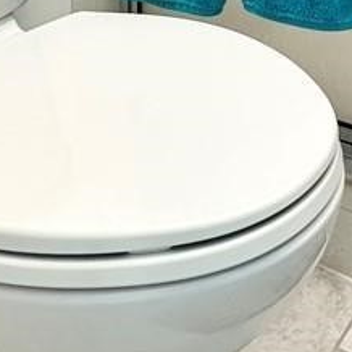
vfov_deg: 21.5
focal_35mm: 58
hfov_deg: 27.5
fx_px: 667
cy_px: -250
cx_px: 367
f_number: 2.2
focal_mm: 2.22
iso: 200
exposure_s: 1/120
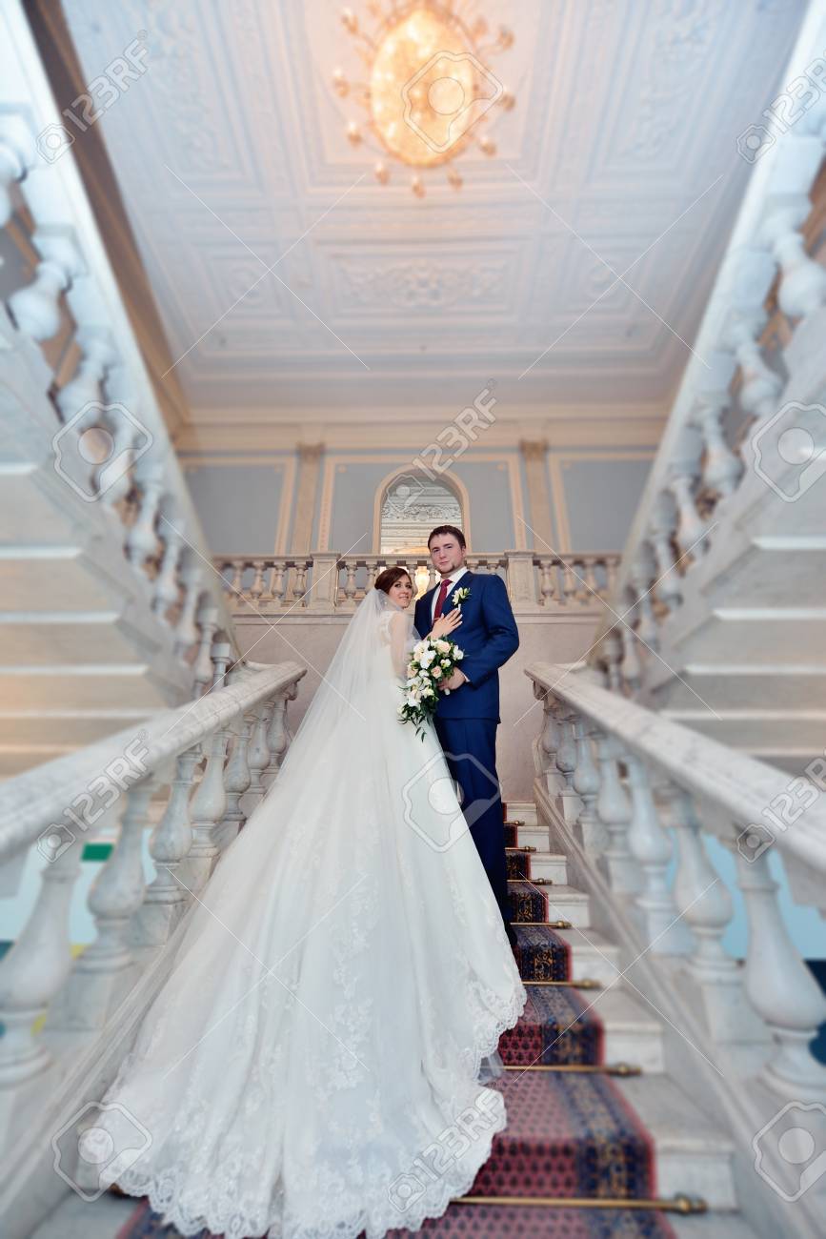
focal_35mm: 14
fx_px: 482
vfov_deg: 104.2
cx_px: 413
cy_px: 620
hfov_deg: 81.2
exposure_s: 1/80
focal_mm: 14
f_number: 3.2
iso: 500
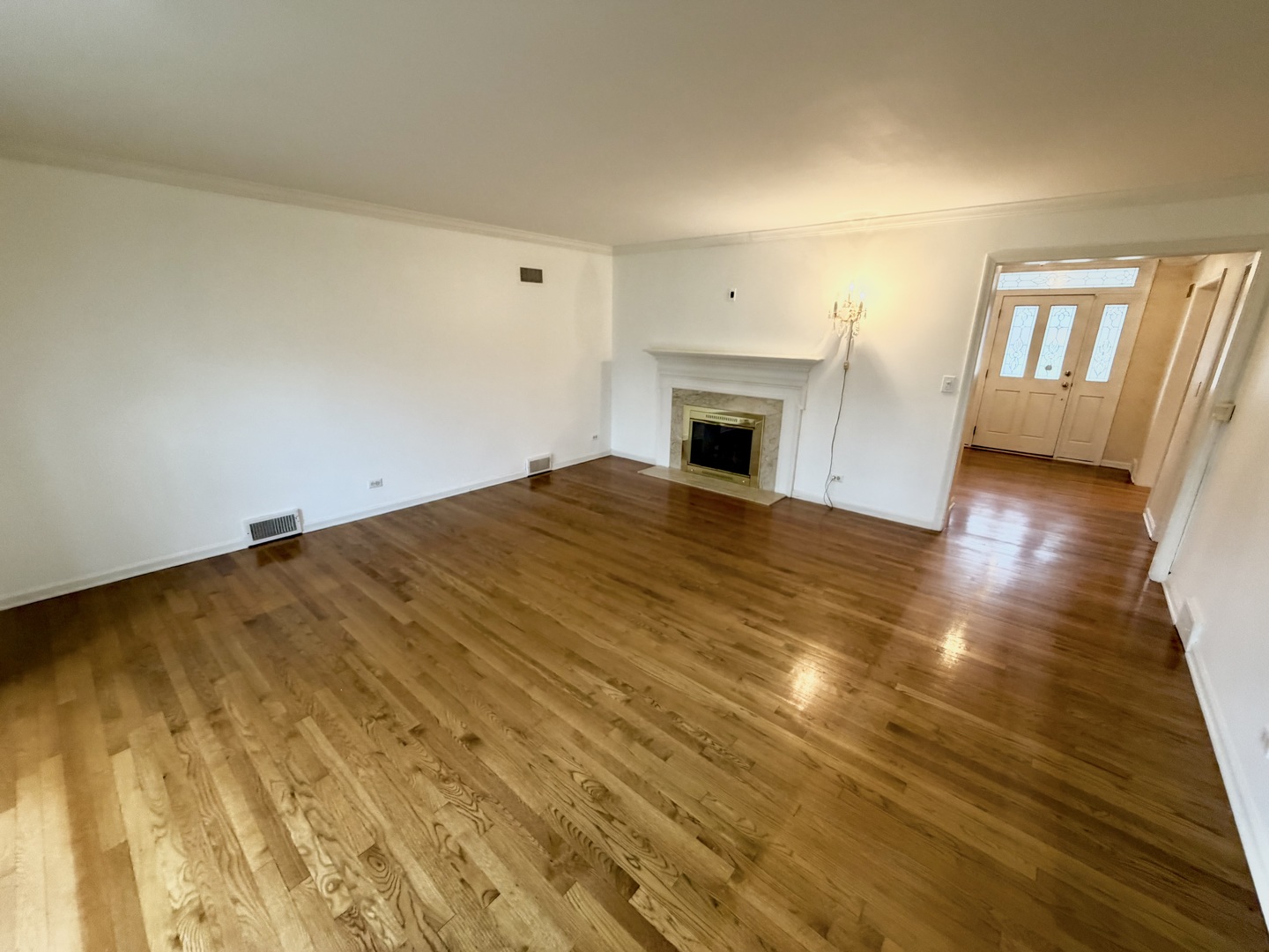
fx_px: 513
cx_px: 634
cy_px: 476
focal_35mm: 14
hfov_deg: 102.1
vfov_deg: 85.7
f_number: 2.2
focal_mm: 2.22
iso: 320
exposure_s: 1/60
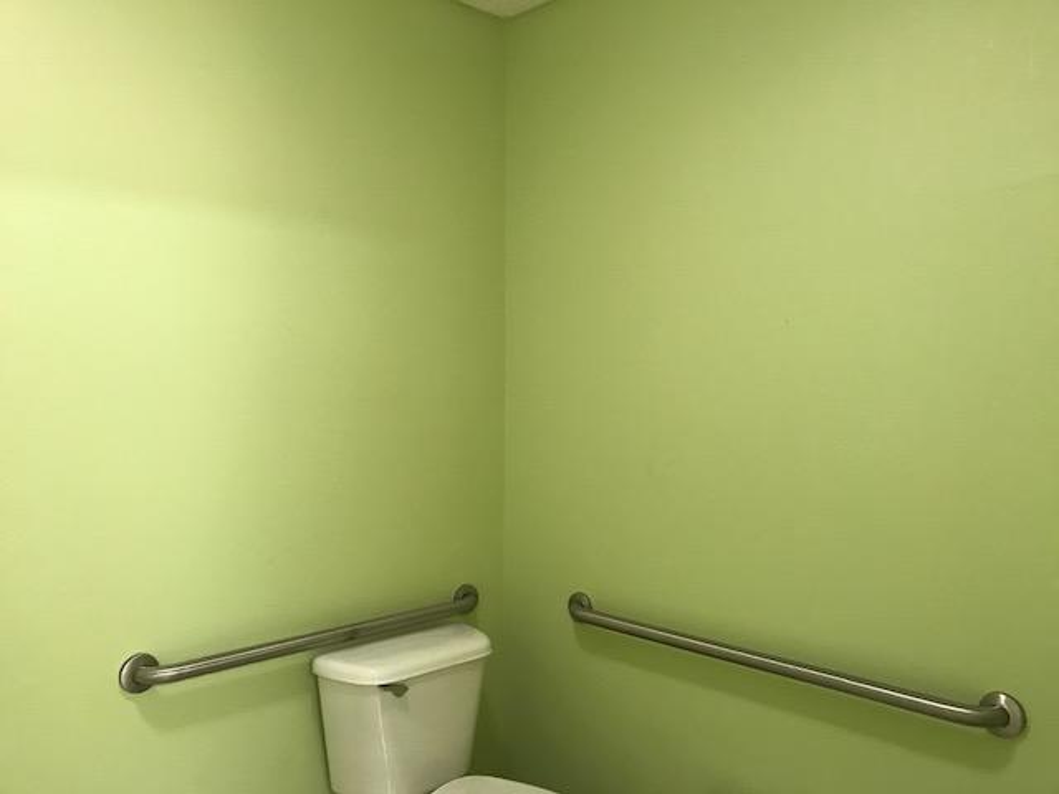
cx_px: 530
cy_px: 397
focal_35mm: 28
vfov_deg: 49.7
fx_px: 857
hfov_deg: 63.4
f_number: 1.8
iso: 50
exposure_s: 1/15
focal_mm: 3.99
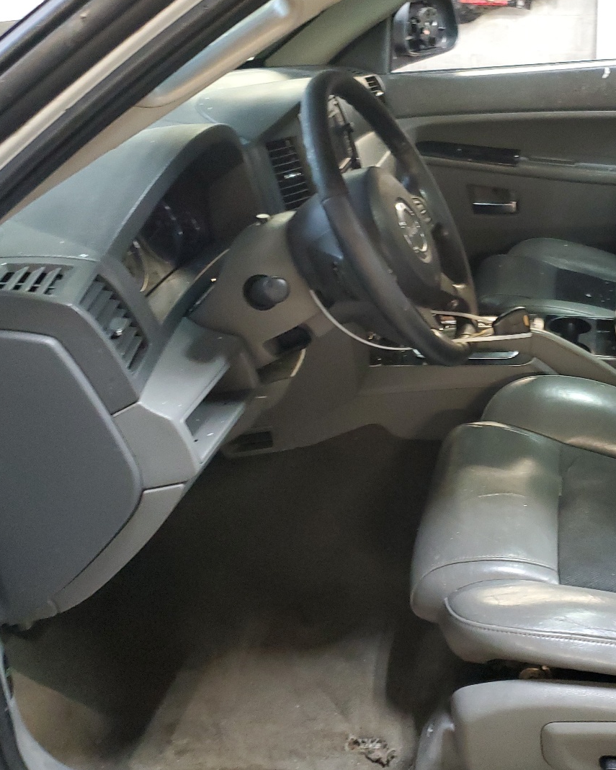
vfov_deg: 47.9
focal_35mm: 38
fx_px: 866
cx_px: 514
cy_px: 357
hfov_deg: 37.4
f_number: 1.5
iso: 421
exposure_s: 1/60.2
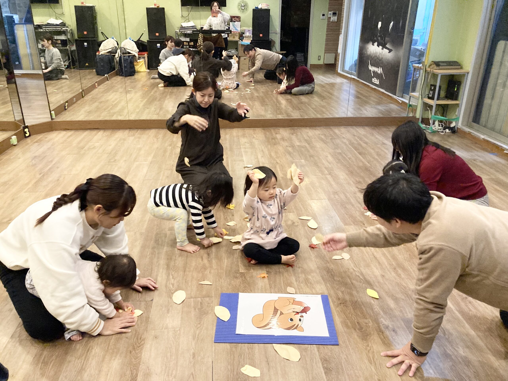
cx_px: 254
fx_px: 411
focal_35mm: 28
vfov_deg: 49.7
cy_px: 190
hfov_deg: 63.4
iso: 320
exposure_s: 1/42
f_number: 1.8
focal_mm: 3.99
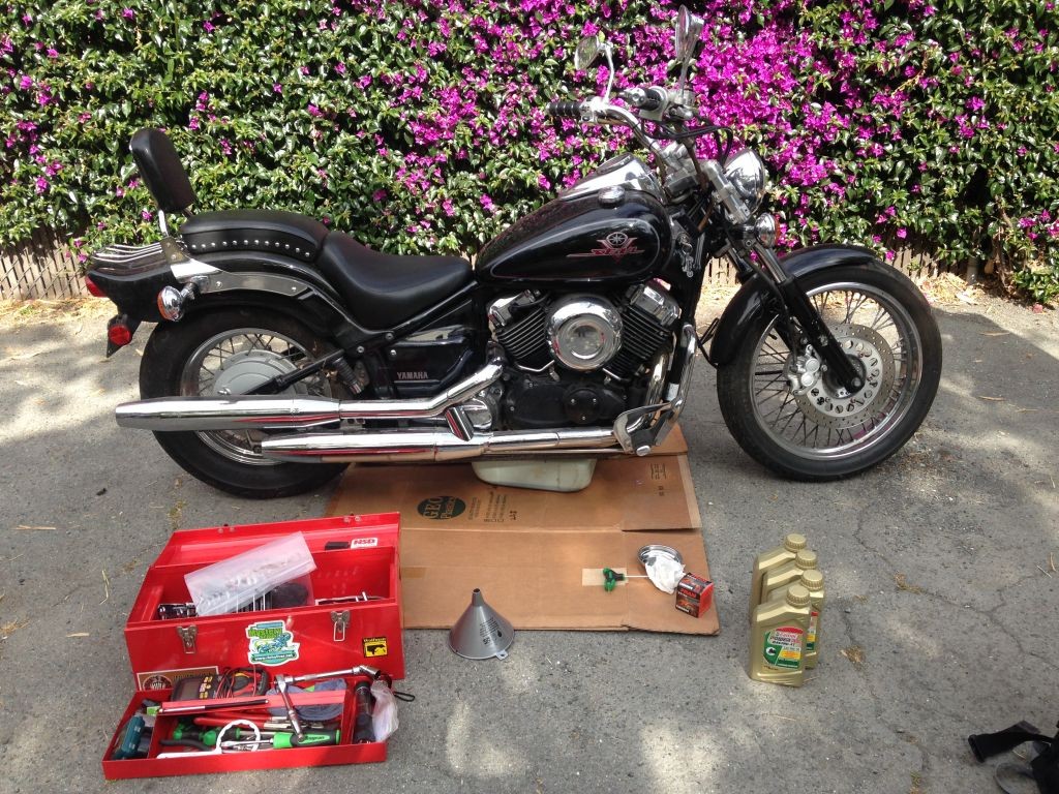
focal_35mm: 33
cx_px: 530
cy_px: 397
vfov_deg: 42.9
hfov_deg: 55.4
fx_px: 1010
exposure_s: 1/448
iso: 50
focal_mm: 4.12
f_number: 2.4
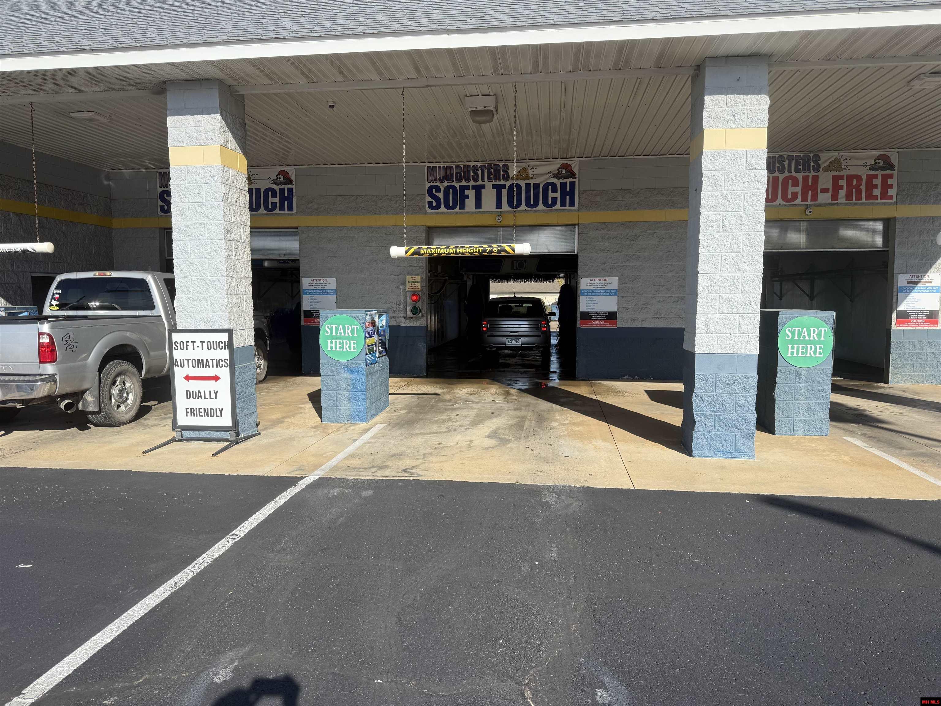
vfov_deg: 56.8
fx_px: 652
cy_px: 353
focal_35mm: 24
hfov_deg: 71.6
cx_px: 470
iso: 80
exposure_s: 1/4167
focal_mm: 6.76
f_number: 1.78
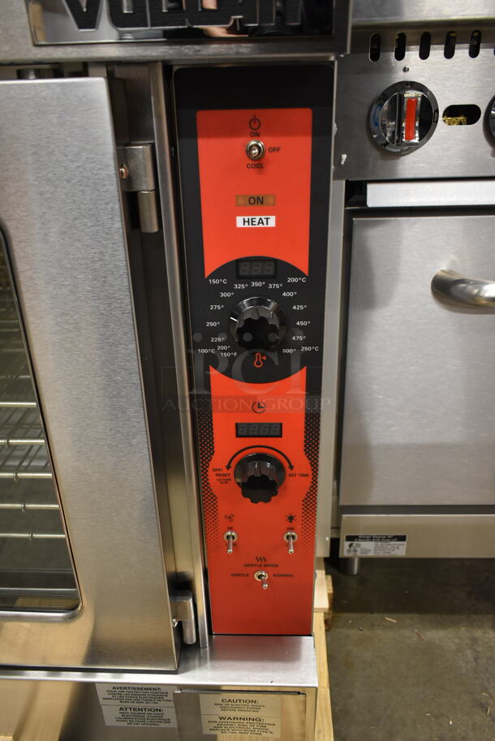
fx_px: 556
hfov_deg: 48.0
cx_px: 248
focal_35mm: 27
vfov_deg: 67.3
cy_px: 370
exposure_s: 1/30
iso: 1250
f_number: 3.5
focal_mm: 18
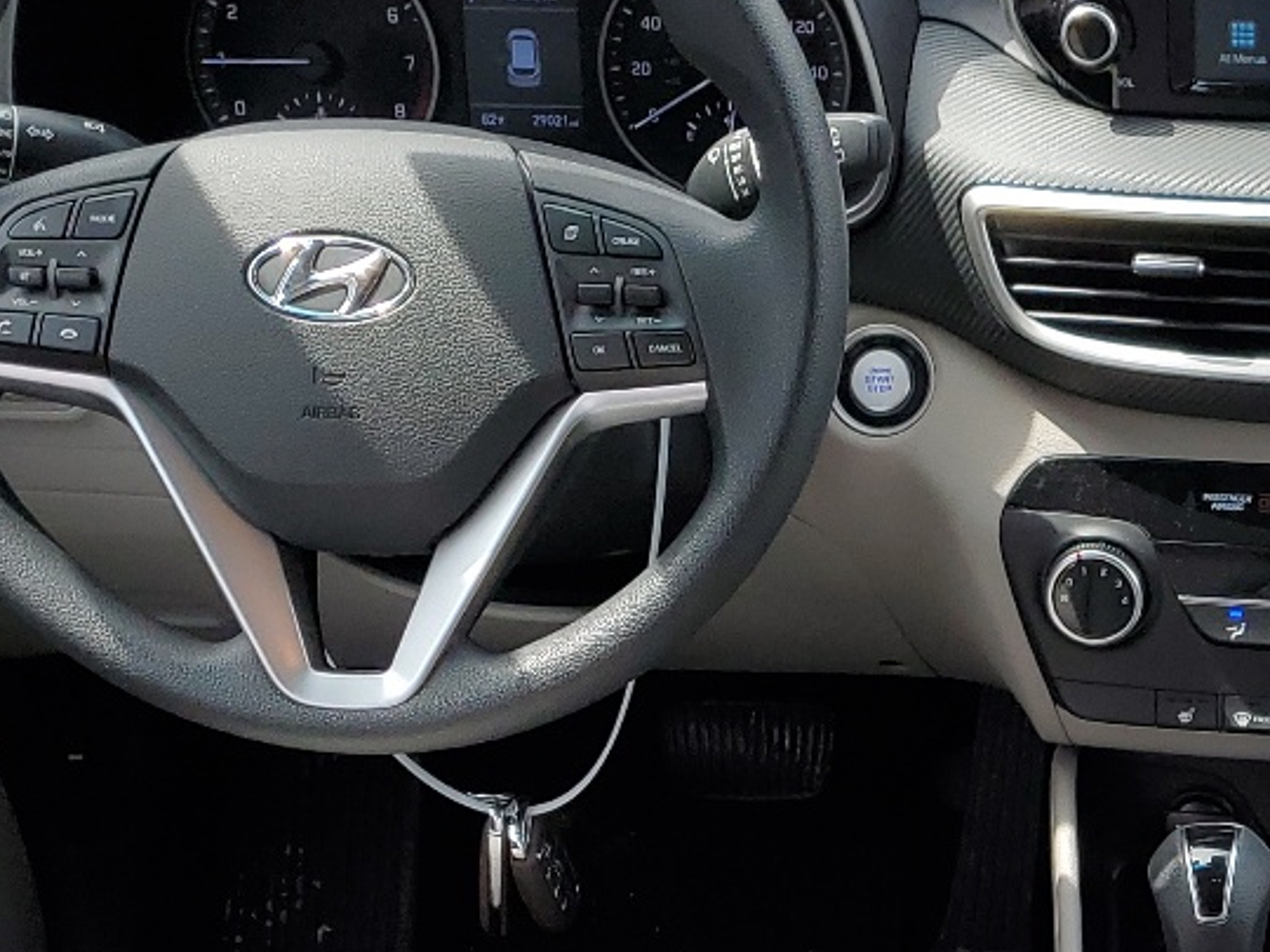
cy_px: 1114
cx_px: 1362
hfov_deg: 23.9
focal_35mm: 77
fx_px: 2825
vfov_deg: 18.2
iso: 50
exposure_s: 1/588
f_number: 1.5
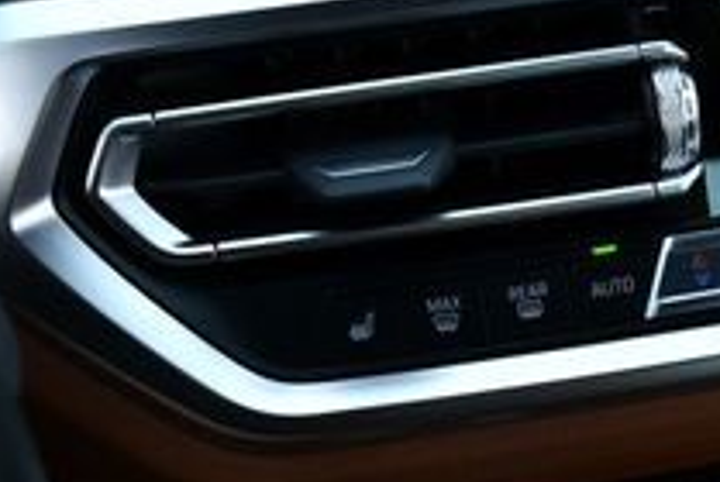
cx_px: 789
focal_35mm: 110
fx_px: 2203
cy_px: -79
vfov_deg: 12.2
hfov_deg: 17.9
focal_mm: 18
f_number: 4
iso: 400
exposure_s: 1/250
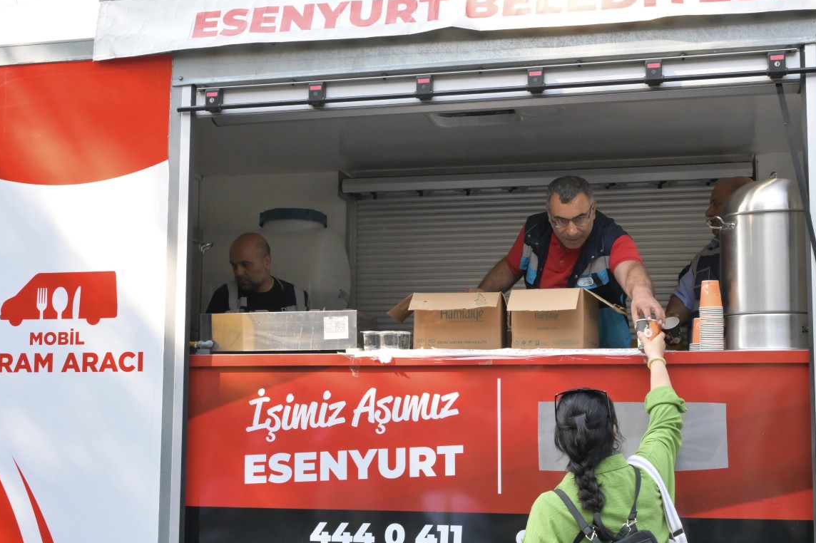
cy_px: 324
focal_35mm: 34
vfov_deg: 38.7
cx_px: 533
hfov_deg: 54.9
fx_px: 770
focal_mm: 24
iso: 2000
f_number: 11
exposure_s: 1/200
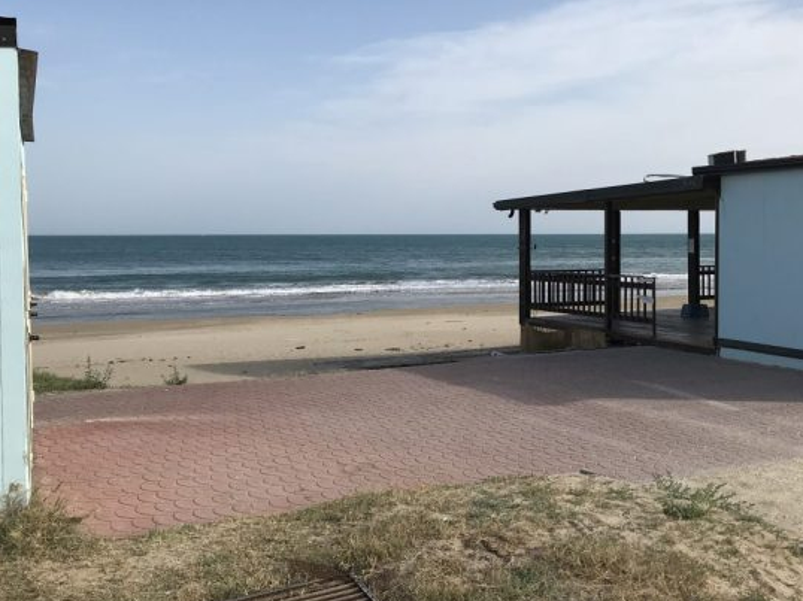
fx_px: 927
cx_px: 524
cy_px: 261
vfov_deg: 35.9
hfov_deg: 46.2
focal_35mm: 40
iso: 20
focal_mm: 4
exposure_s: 1/2740
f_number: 1.8
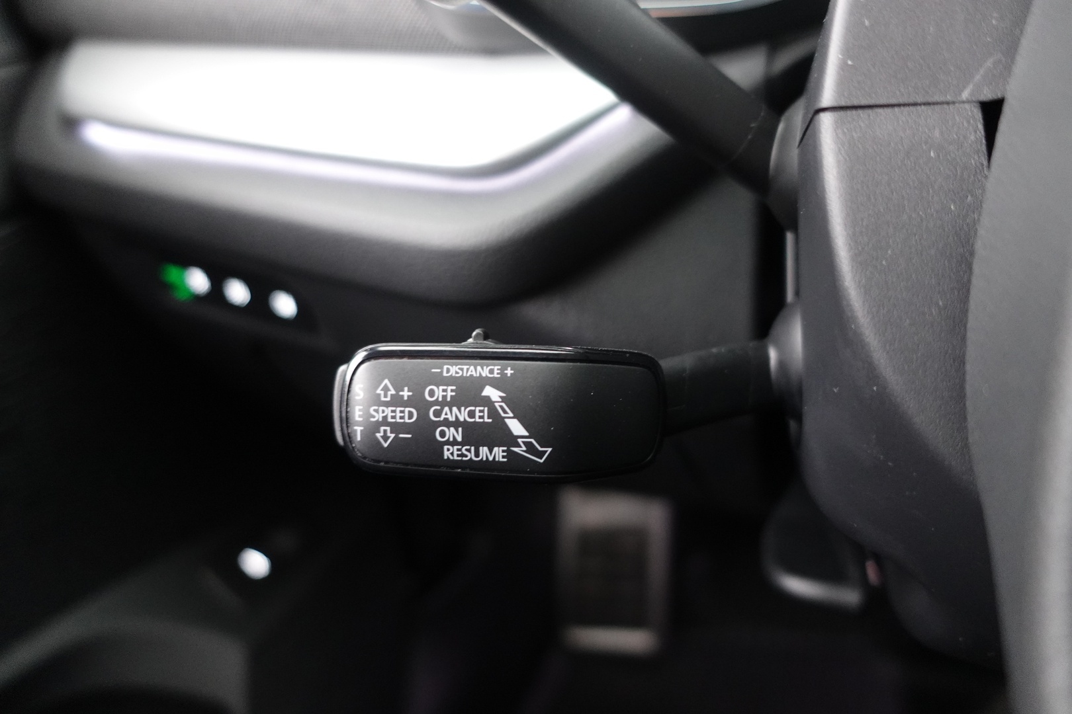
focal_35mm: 24
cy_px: 357
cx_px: 536
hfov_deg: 73.7
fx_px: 715
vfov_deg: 53.1
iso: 1600
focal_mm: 9.4
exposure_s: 1/8
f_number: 1.8
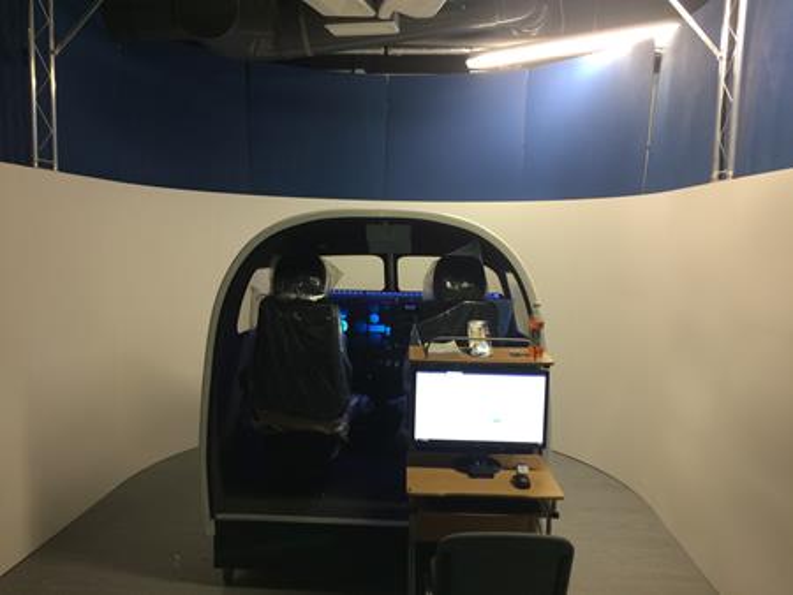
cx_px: 396
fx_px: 665
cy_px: 298
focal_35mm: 29
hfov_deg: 61.6
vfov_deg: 48.3
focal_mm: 4.15
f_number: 2.2
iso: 100
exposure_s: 1/33
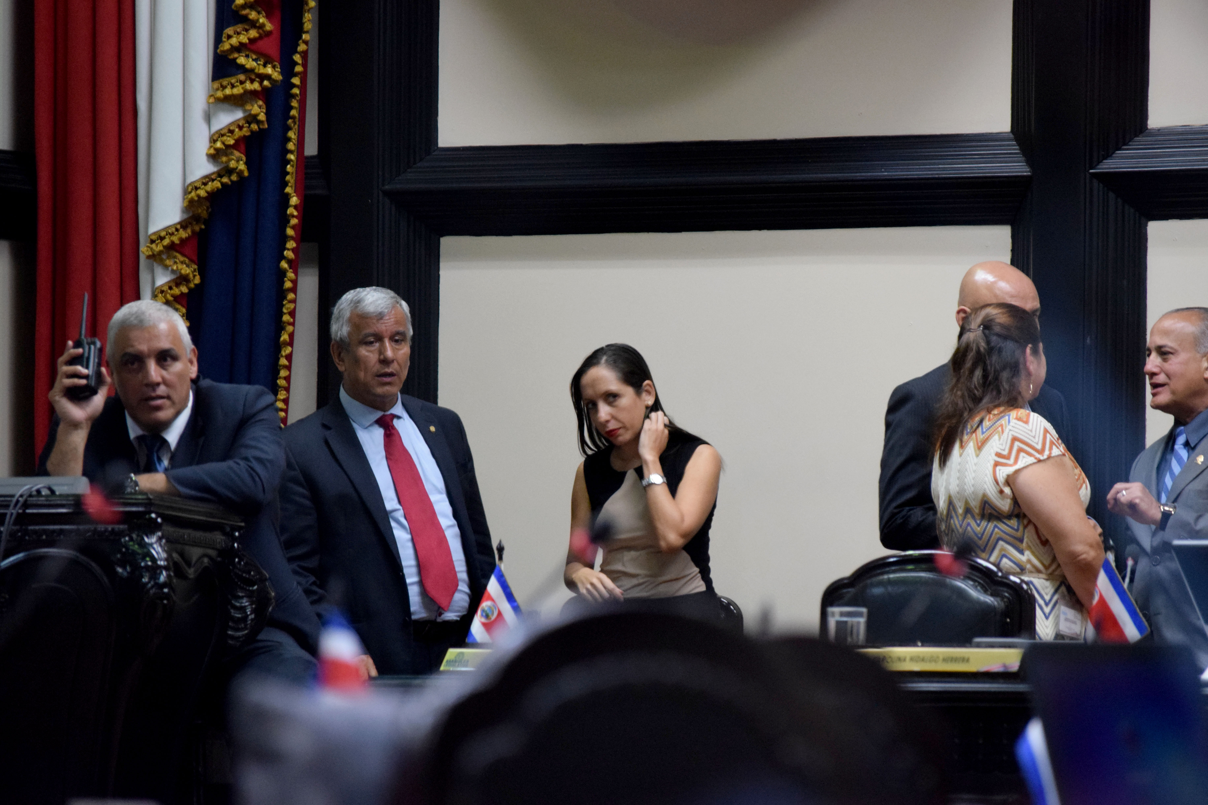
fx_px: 7801
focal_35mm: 232
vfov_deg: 5.9
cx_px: 604
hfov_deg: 8.9
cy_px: 402
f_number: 5
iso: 3200
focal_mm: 155
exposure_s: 1/40
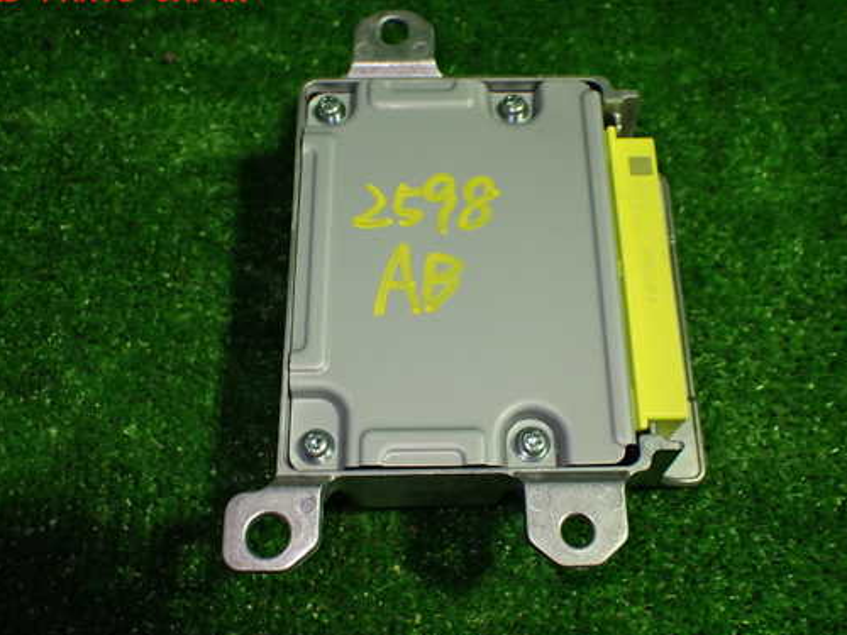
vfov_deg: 39.6
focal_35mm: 36
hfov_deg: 51.3
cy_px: 351
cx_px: 447
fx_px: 881
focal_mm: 5.4
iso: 320
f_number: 2.3
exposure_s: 1/125
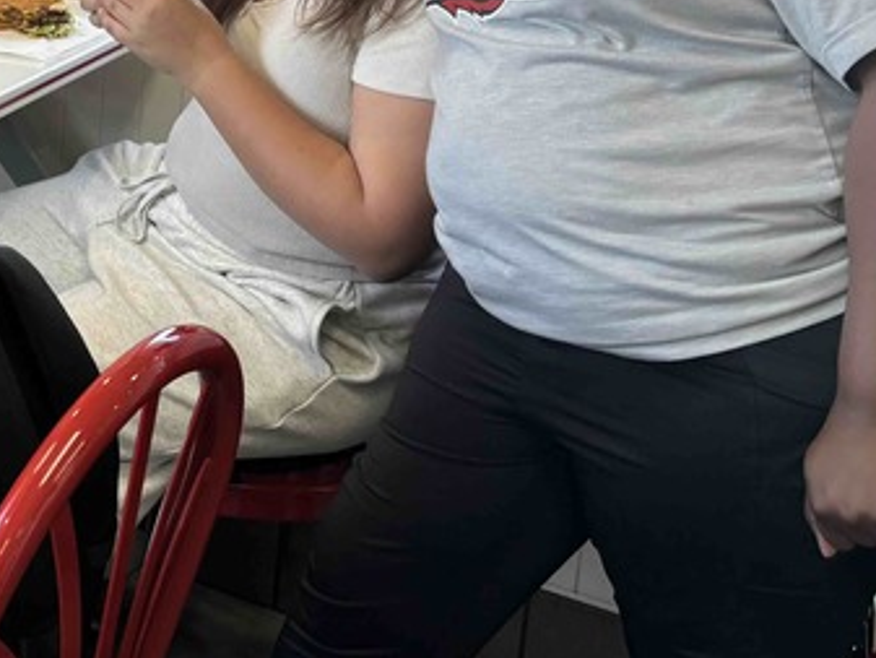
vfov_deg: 17.8
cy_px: -125
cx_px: -244
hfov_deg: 22.3
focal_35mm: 79
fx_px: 2000
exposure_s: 1/120
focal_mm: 5.96
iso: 40
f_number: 1.6
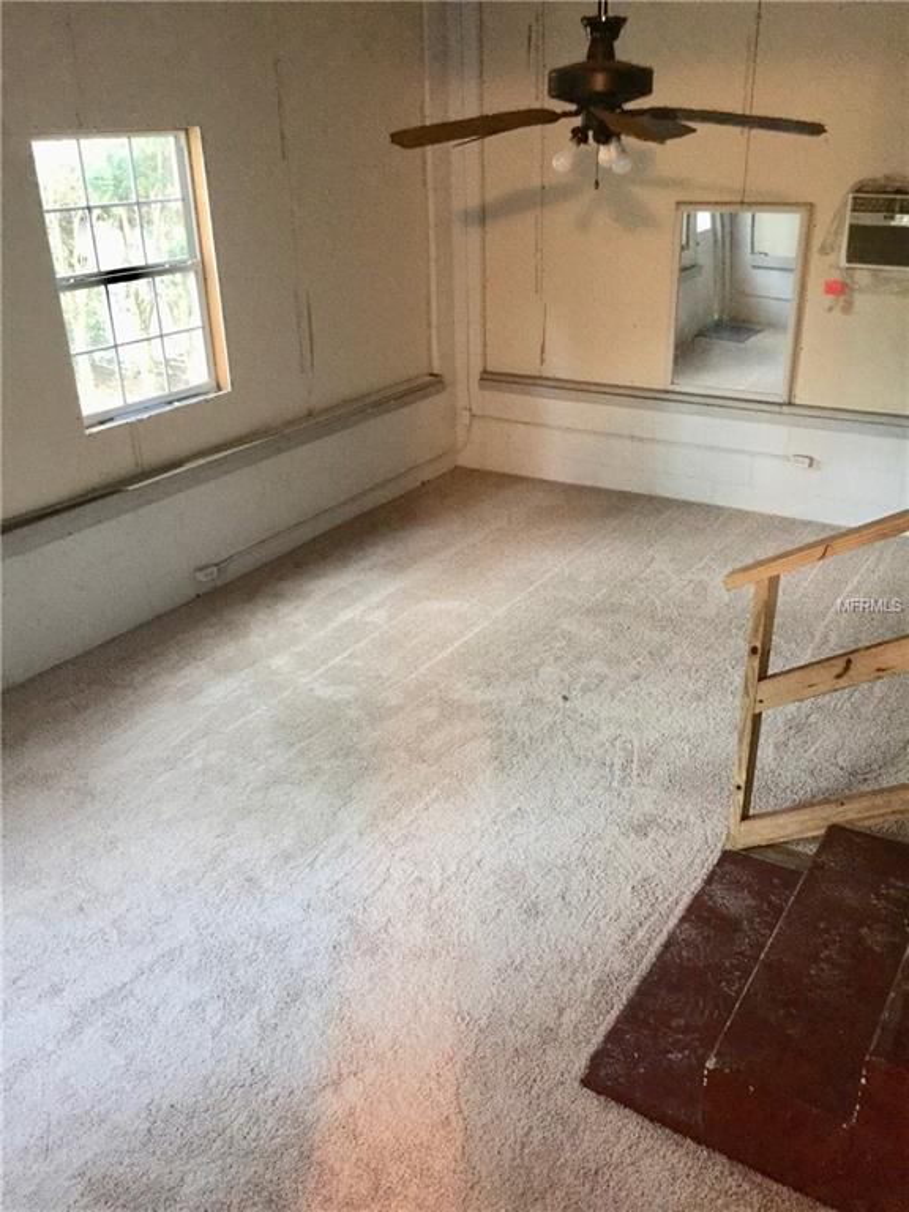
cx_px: 454
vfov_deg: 61.7
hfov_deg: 48.2
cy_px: 606
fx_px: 1015
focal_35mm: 29
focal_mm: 4.15
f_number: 2.2
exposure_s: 1/4
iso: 100
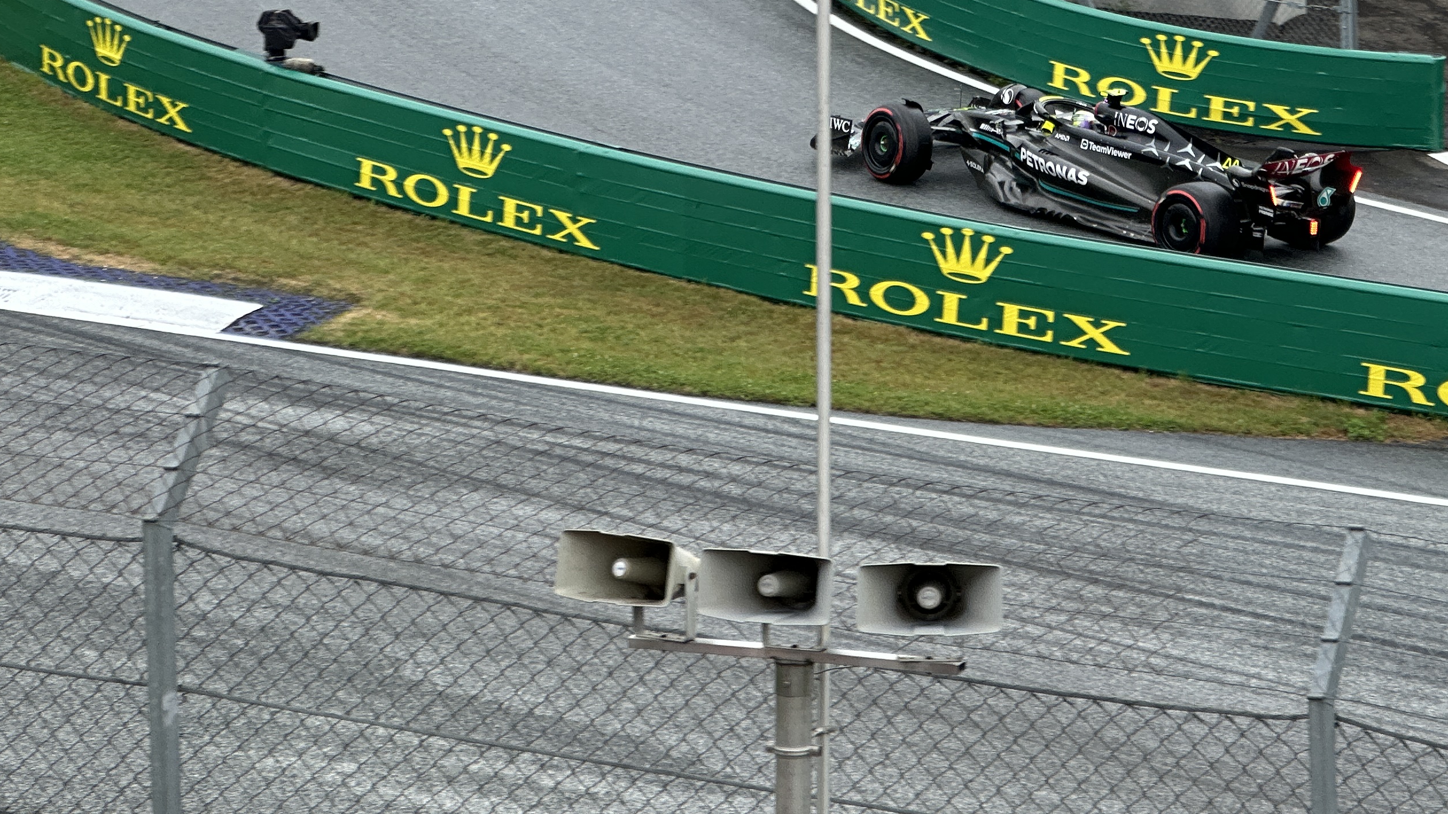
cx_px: 1094
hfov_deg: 15.9
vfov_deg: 9.0
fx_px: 5145
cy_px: 11
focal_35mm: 134
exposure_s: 1/258
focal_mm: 9
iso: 32
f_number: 2.8
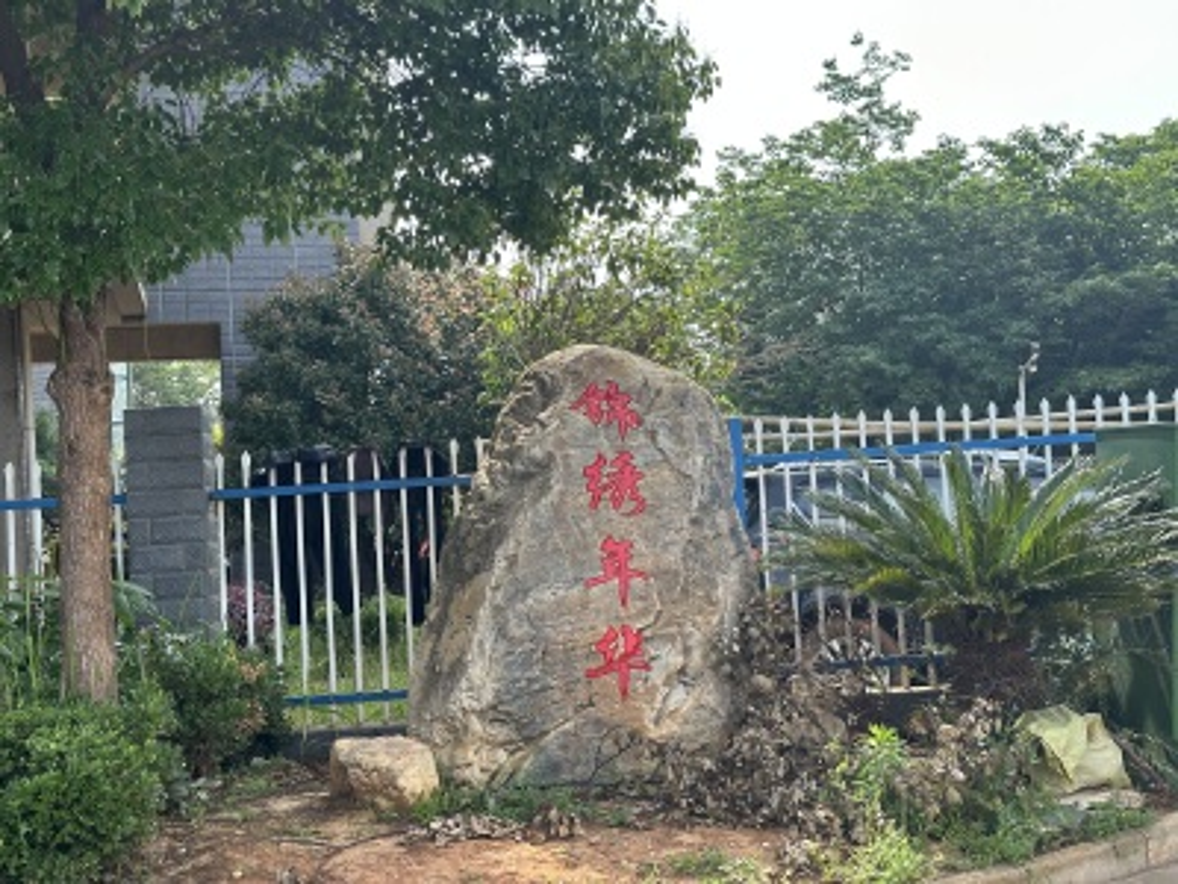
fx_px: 1633
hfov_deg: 39.7
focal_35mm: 48
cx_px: 589
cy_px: 442
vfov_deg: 30.3
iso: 64
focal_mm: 6.86
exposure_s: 1/1157
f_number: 1.78
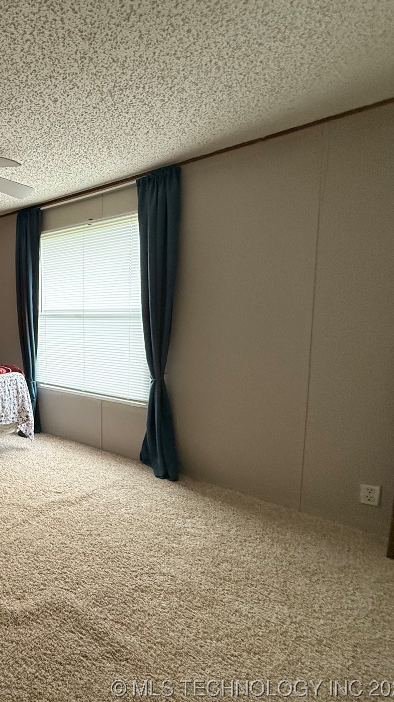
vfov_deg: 83.9
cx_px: -63
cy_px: 347
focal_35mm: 21
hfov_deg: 40.3
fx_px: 390
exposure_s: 1/120
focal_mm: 2.22
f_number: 2.2
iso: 500
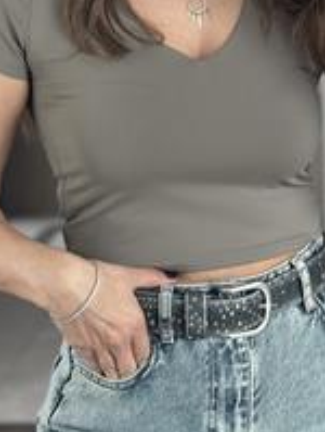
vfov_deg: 16.0
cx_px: 219
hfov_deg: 12.2
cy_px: 61
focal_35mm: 122
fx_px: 1522
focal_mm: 6.86
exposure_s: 1/64
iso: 125
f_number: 1.78
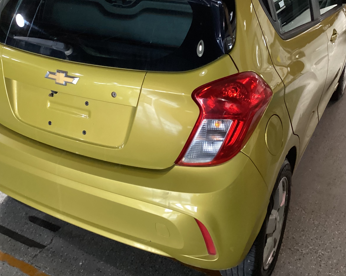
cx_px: 149
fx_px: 430
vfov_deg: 35.4
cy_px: 97
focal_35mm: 42
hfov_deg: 43.7
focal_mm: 3.3
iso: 320
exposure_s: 1/40
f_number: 2.4
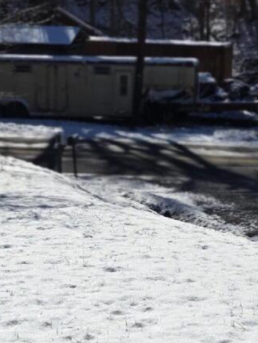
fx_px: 1042
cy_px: 176
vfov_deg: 18.7
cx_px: 165
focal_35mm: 105
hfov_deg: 14.1
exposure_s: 1/5397
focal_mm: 5.4
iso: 25
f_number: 1.8
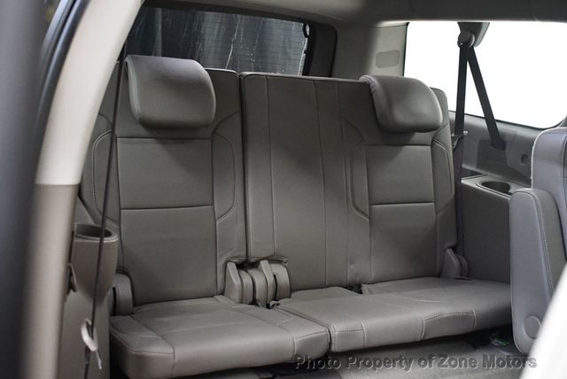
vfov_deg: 32.0
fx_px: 662
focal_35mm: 42
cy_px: 190
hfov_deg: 46.4
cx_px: 284
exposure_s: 1/60
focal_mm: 21
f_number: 3.8
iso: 3600
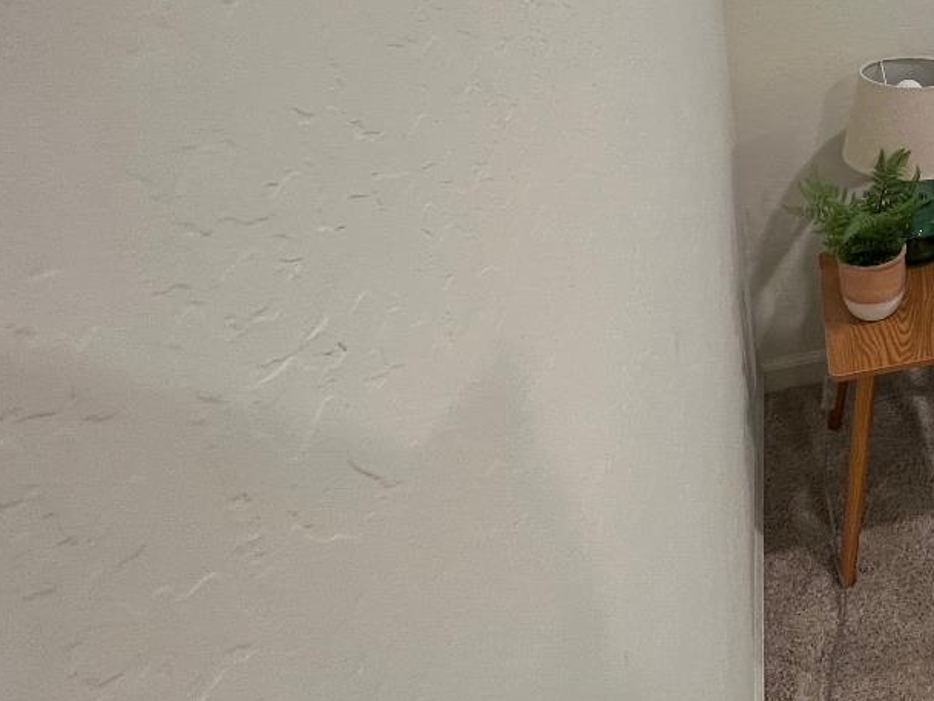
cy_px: -13
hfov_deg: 42.2
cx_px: 1067
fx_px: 864
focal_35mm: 32
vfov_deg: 38.7
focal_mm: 1.57
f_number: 1.8
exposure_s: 1/60
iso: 160
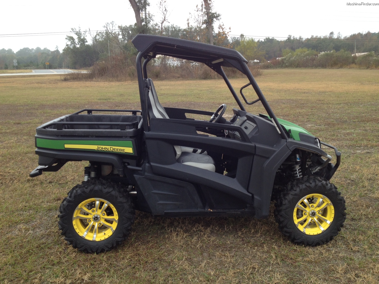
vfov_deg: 40.7
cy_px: 142
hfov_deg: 52.6
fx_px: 383
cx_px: 190
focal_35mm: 35
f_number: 2.4
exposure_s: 1/319
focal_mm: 4.28
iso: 50
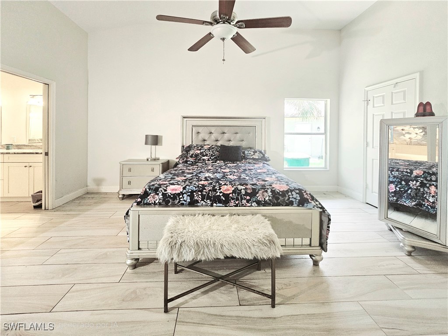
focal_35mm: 13
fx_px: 168
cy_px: 168
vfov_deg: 89.9
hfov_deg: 106.2
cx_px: 224
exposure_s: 1/60.2
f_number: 2.2
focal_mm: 2.2
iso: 160
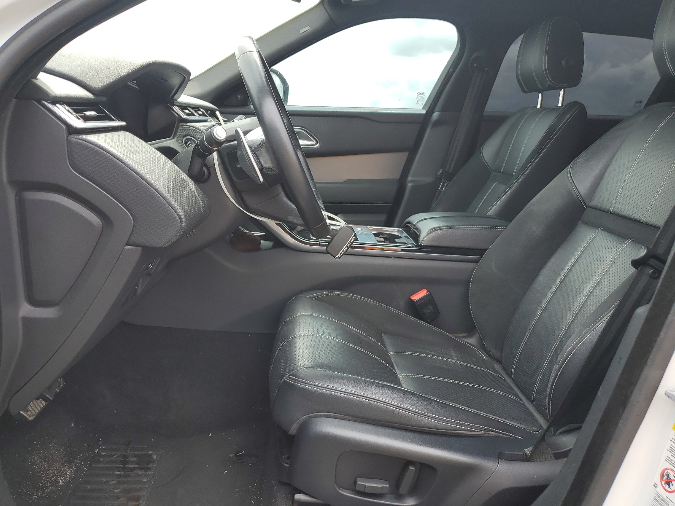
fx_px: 507
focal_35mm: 26
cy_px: 253
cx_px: 338
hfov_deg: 67.3
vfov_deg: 53.1
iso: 50
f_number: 1.5
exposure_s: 1/476
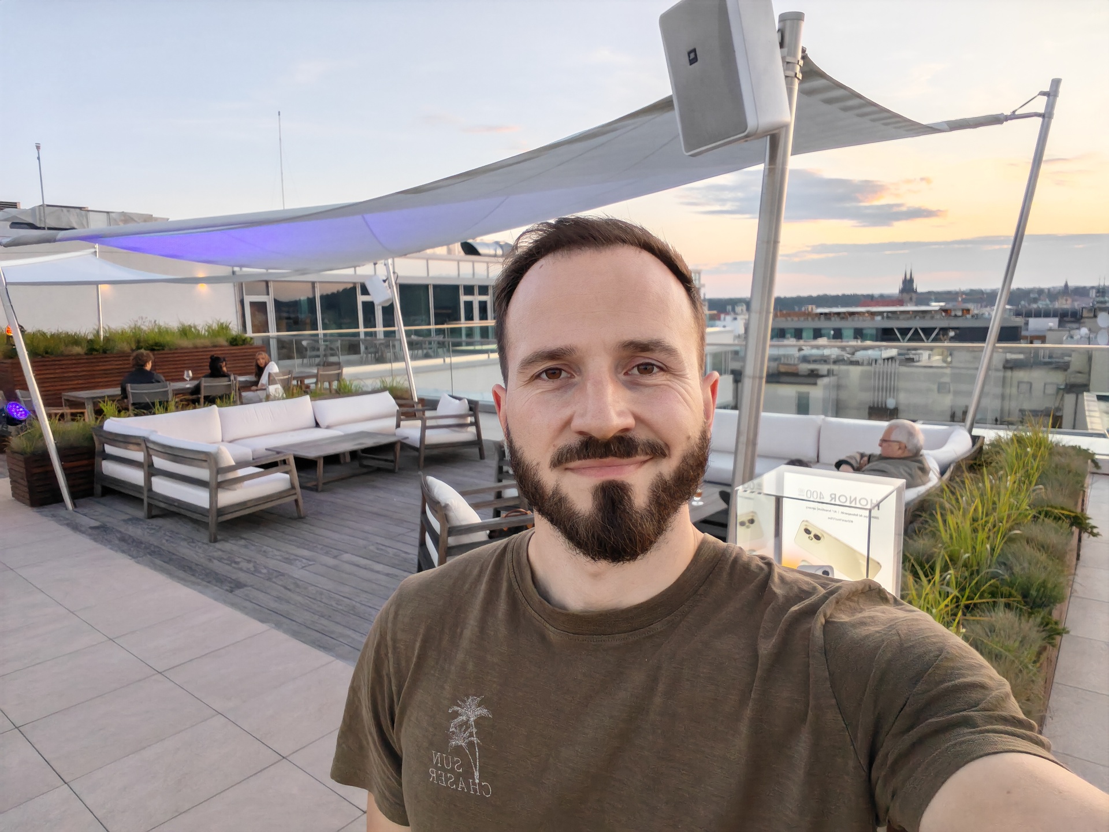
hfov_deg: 79.0
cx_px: 554
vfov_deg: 63.4
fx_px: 673
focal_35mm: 21
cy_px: 416
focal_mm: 3.09
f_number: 2
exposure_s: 1/100
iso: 80
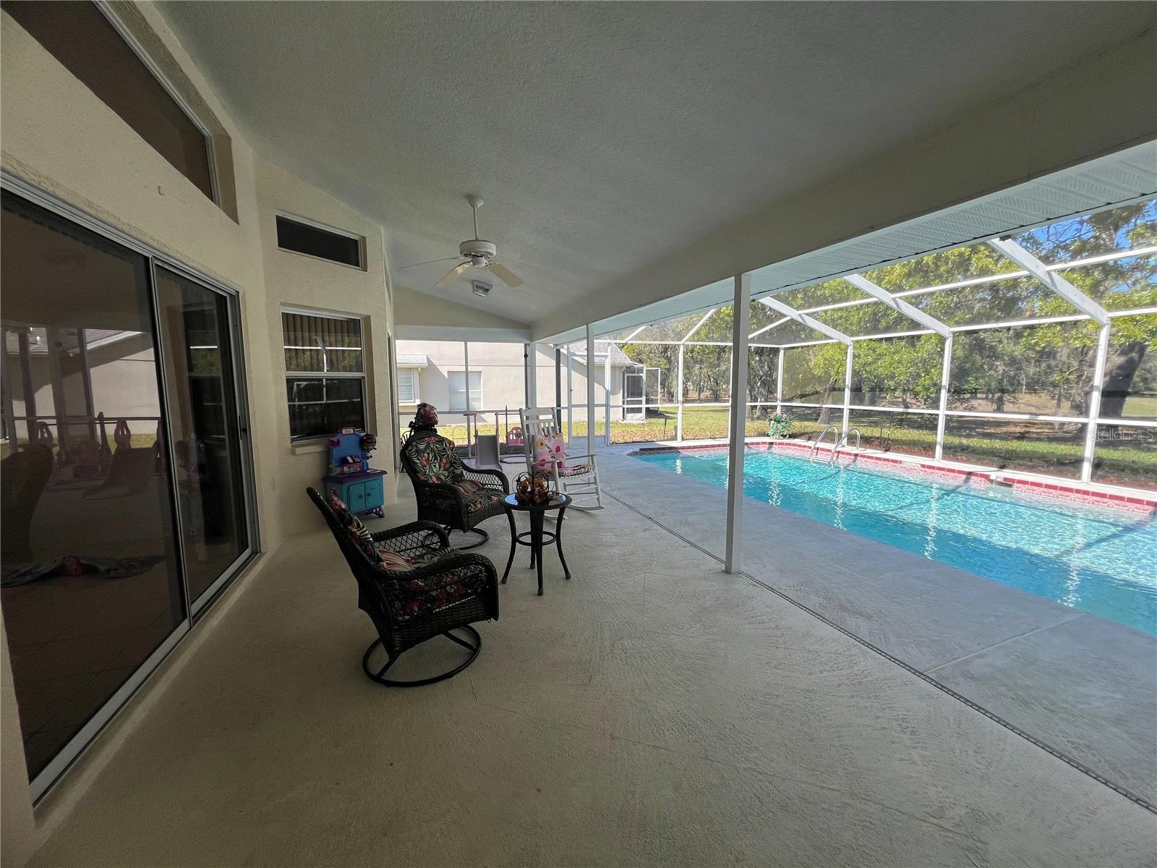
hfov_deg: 106.2
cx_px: 578
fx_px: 435
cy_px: 434
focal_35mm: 13
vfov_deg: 89.9
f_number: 1.8
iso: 32
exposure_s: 1/605
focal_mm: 1.57
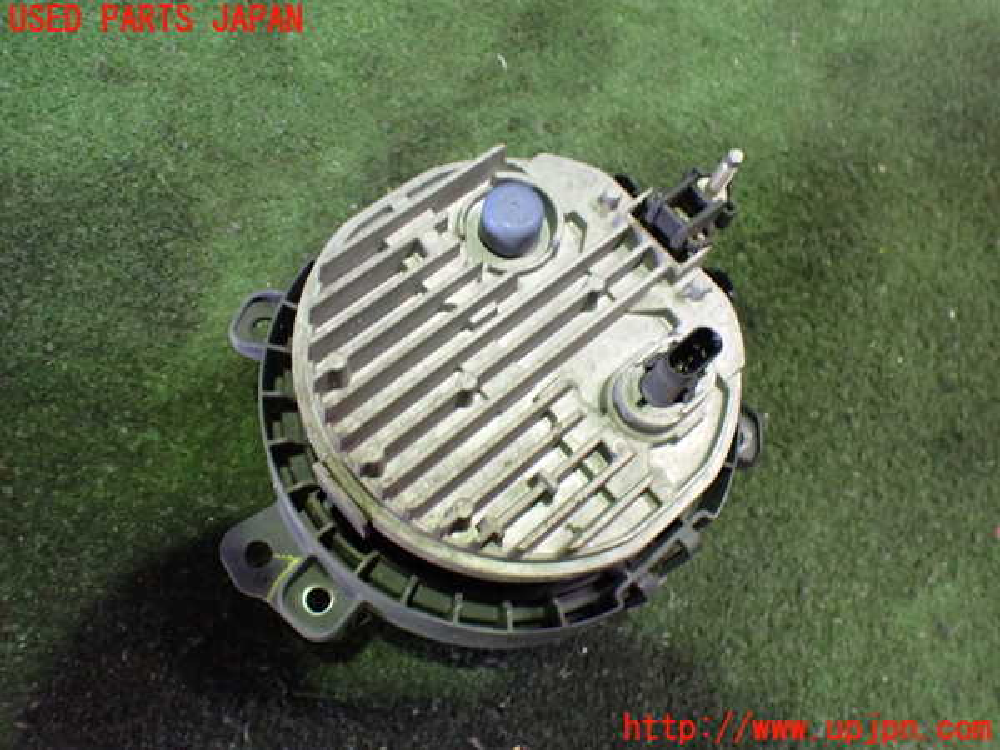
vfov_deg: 46.8
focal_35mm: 30
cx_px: 500
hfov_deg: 60.0
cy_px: 375
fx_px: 867
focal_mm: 5.4
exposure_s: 1/30
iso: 800
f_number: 2.3
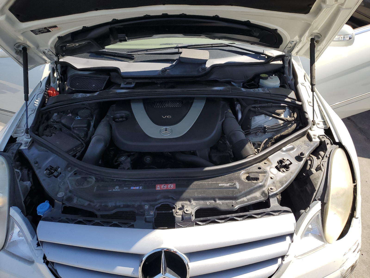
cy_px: 139
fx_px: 278
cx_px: 185
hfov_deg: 67.3
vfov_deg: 53.1
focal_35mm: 26
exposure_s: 1/2000
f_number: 1.5
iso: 50
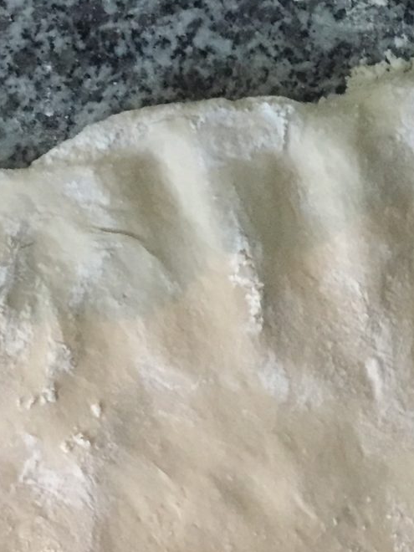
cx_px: 64
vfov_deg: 20.6
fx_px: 1435
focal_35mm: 90
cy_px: 622
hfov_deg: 16.3
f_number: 2.2
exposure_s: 1/25
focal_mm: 4.15
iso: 250
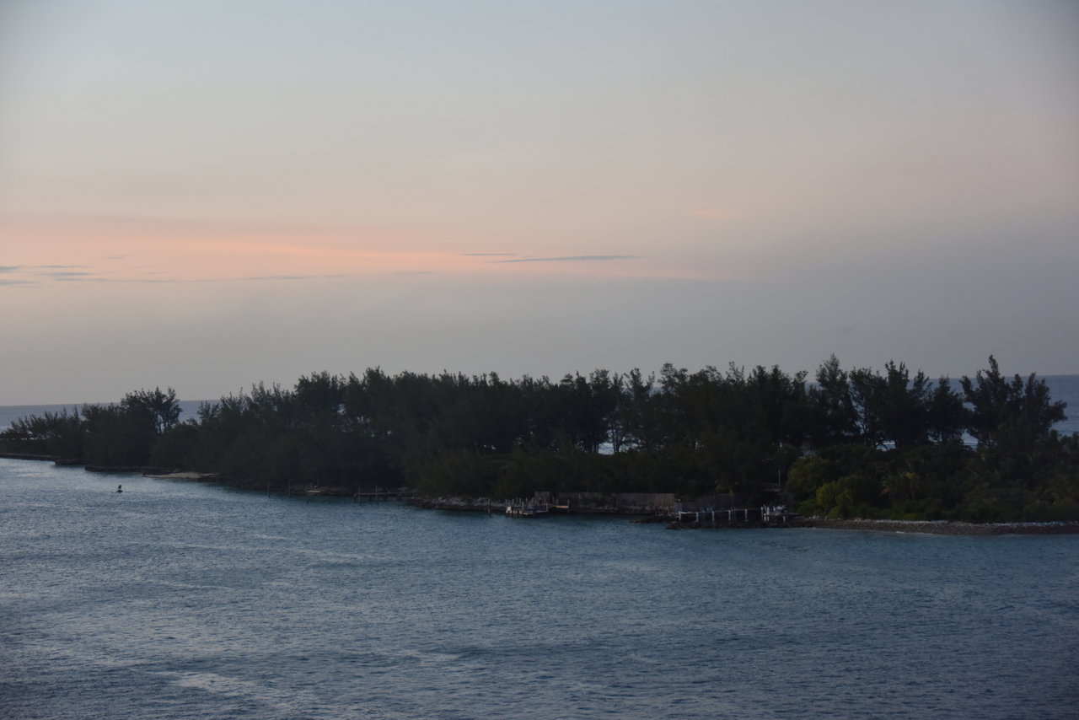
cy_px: 360
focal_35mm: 82
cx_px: 540
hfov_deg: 24.8
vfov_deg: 16.7
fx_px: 2458
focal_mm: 82
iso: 1800
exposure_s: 1/200
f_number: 5
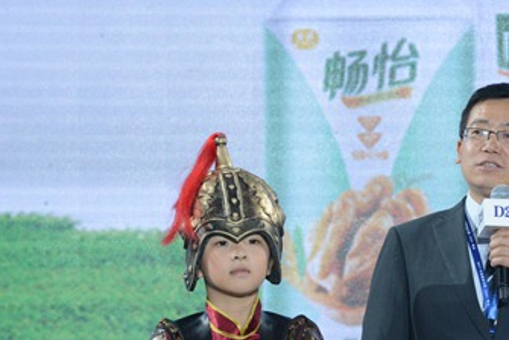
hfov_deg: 6.9
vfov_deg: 4.6
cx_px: 334
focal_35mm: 298
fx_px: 4217
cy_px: 222
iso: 5600
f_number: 13
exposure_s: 1/200
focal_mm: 200
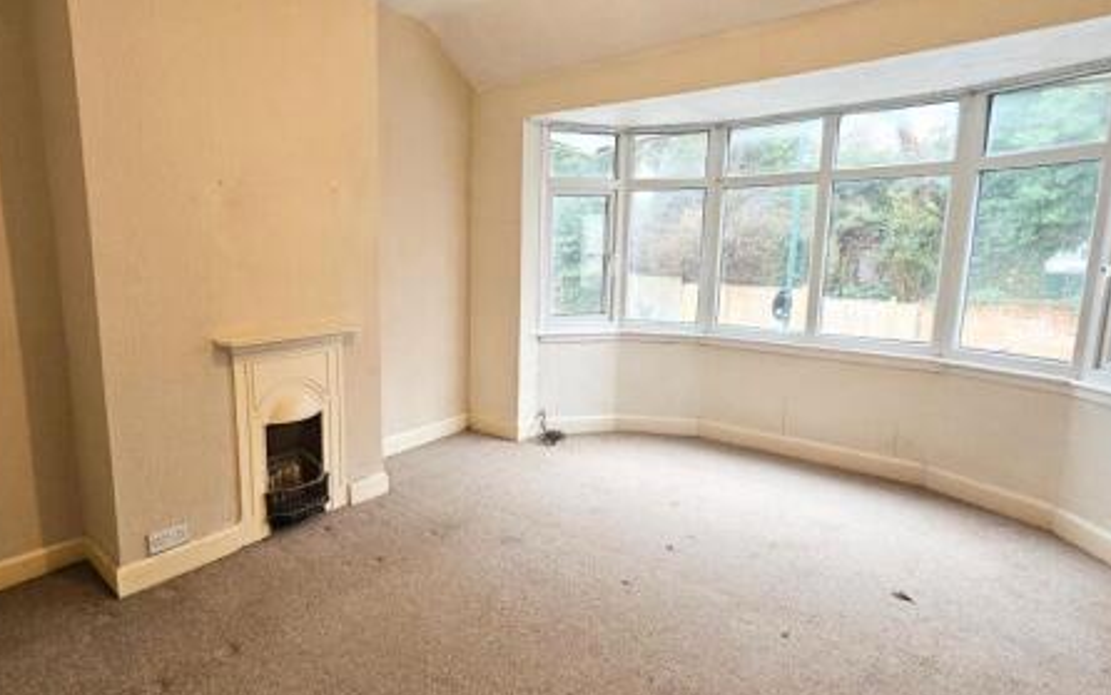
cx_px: 410
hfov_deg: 89.1
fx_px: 545
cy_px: 343
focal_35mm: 18
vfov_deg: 65.0
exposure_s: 1/50
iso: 250
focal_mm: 2.2
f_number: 2.2
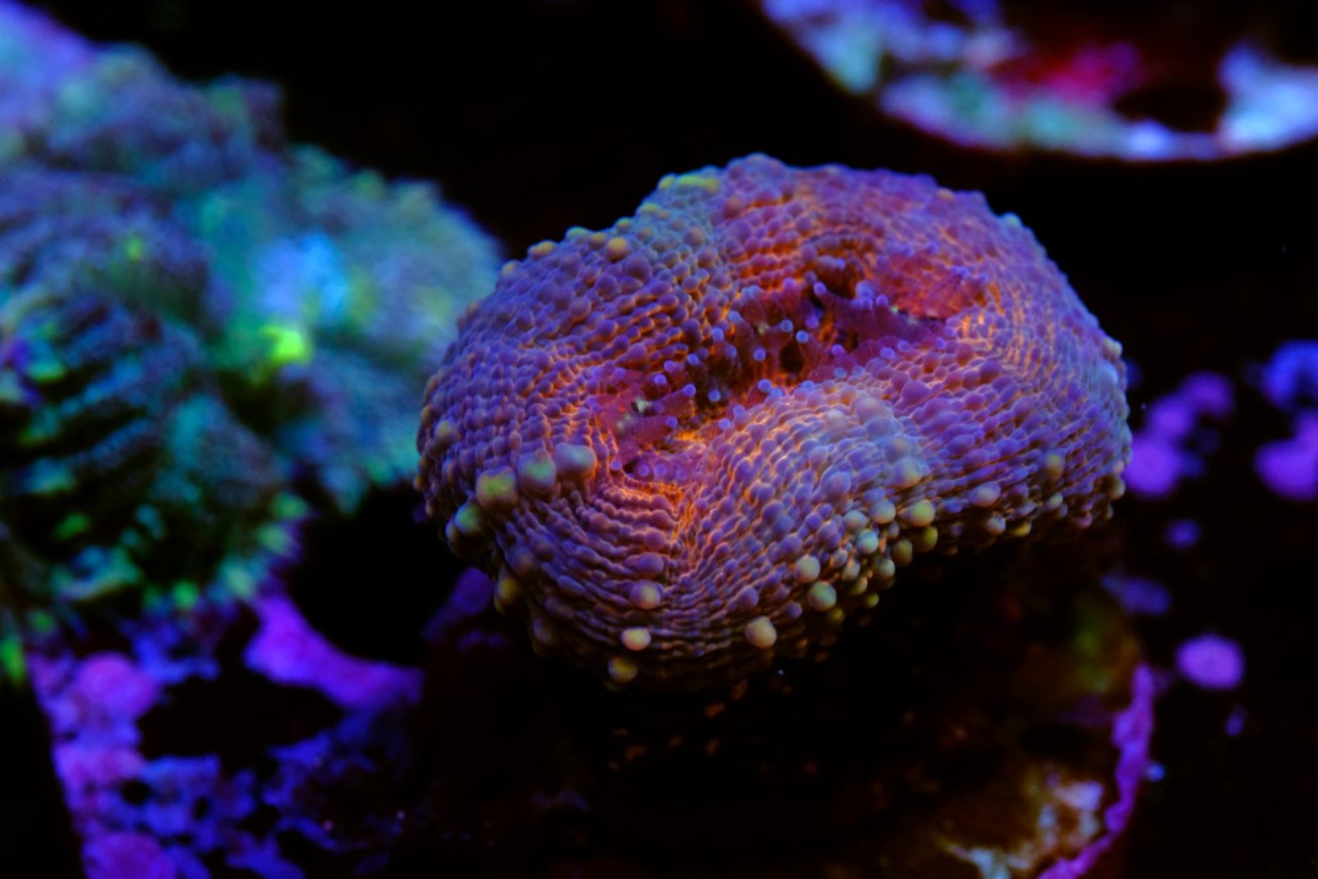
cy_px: 440
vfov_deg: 11.4
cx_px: 659
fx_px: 4394
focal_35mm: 120
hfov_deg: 17.1
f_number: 9
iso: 4000
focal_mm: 80
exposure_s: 1/125
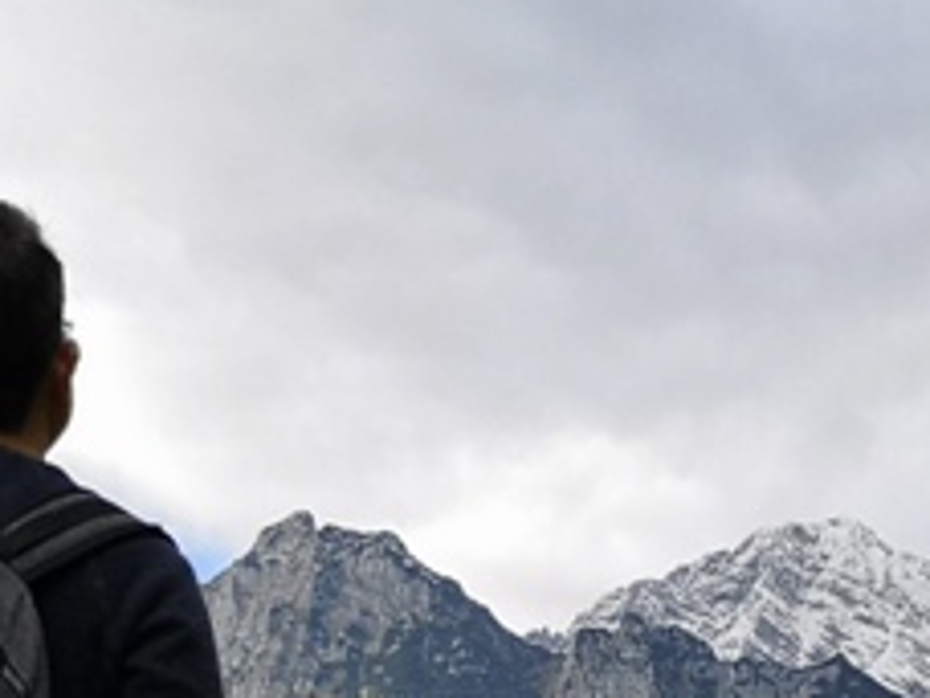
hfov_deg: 17.9
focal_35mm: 109
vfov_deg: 12.5
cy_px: 1208
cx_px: 746
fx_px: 2928
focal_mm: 3.95
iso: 50
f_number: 1.8
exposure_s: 1/1582
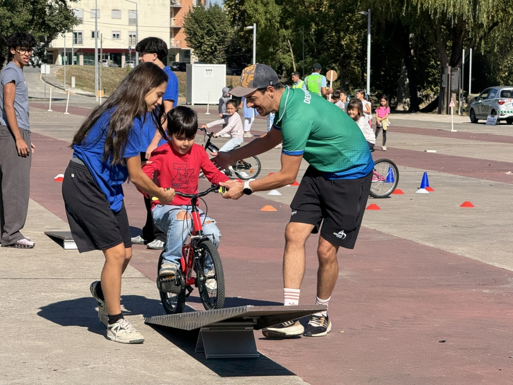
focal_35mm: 122
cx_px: 256
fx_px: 1808
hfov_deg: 16.1
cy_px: 191
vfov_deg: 12.1
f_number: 2.8
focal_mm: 15.66
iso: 50
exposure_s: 1/1422
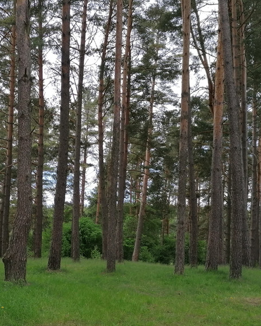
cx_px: 82
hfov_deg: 30.5
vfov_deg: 37.7
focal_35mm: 49
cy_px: 212
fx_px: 473
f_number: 1.8
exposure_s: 1/516
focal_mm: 4.75
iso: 50
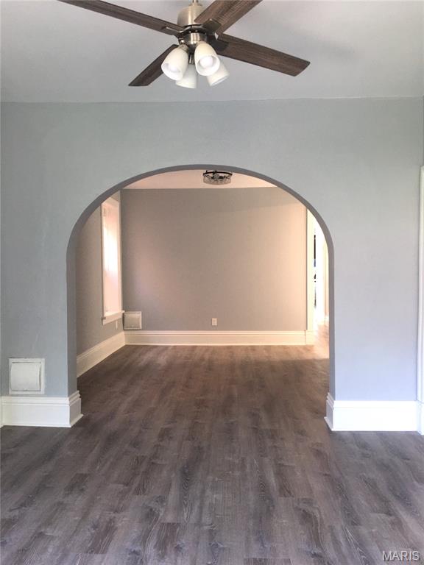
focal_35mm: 29
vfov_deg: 61.7
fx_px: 474
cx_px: 212
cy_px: 282
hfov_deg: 48.2
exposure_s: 1/30
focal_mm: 4.15
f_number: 2.2
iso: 40
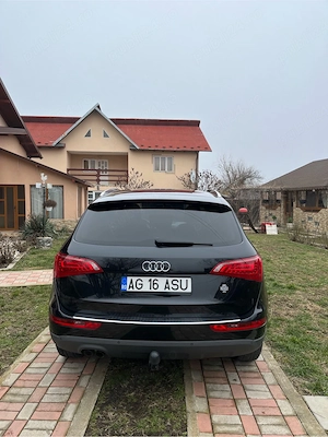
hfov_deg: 53.1
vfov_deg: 67.3
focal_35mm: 26
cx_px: 164
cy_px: 218
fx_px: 328
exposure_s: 1/1175
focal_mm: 5.1
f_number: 1.6
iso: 50
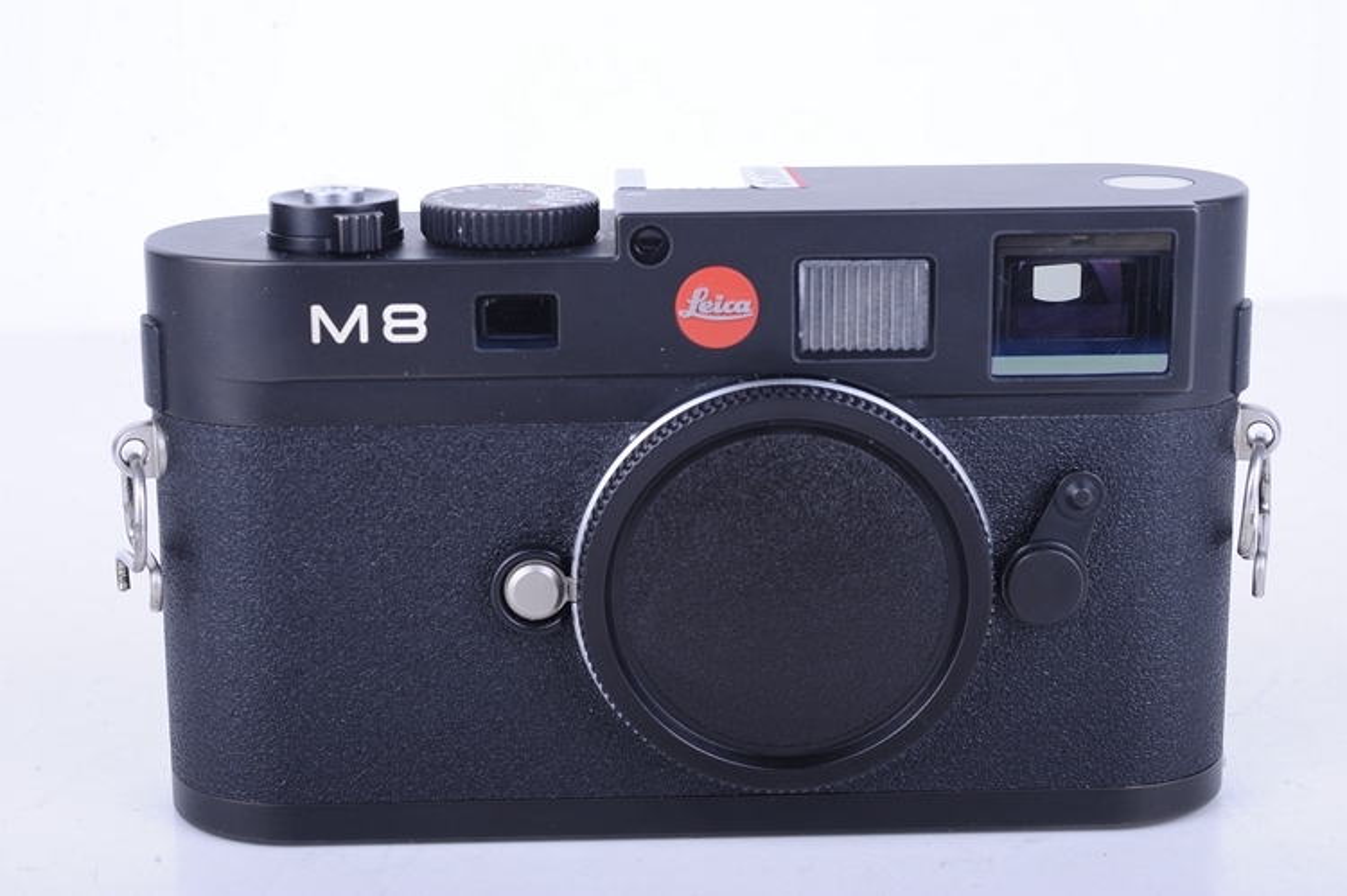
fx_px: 2243
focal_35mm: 60
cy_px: 448
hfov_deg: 33.4
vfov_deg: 22.6
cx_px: 674
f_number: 13
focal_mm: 60
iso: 200
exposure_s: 1/160
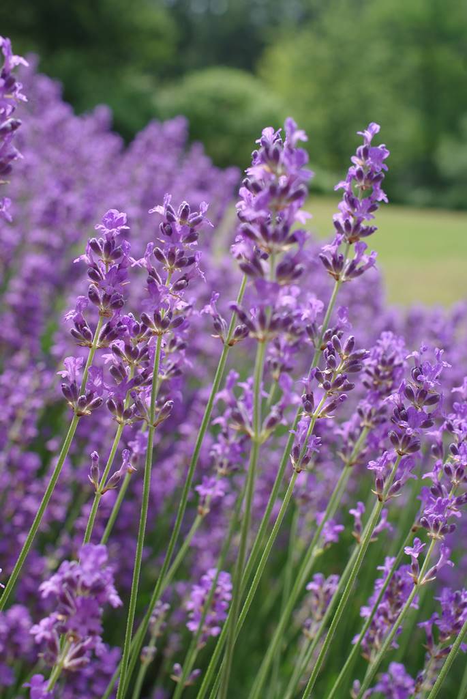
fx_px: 1009
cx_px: 234
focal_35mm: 52
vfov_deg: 38.2
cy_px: 350
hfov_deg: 26.1
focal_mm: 35
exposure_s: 1/100
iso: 100
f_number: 7.1
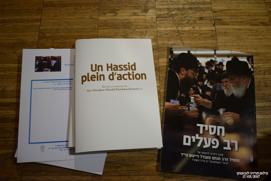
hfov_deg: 53.1
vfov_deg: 36.9
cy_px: 90
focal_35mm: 36
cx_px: 136
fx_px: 271
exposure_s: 1/60
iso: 1400
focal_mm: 24
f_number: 3.8
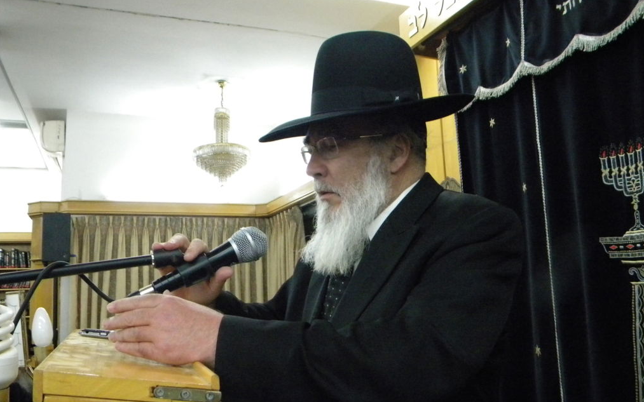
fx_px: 527
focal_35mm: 30
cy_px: 227
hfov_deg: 62.9
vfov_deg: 41.8
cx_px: 324
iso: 800
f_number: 3.5
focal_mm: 5
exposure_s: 1/79.6
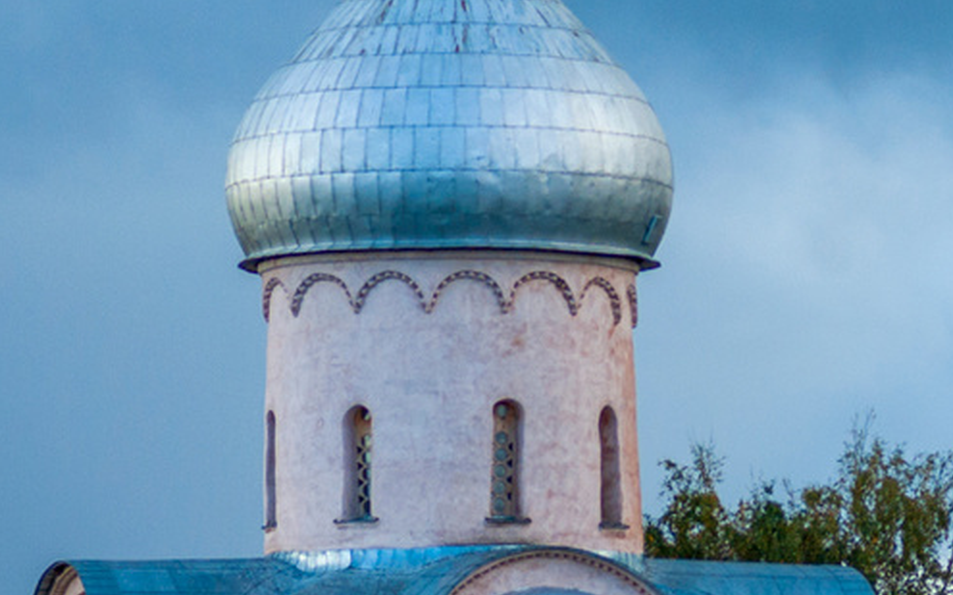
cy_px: 557
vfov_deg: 3.0
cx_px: 864
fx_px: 11242
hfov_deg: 4.8
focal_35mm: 433
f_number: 5.6
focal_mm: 100
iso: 200
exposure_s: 1/800
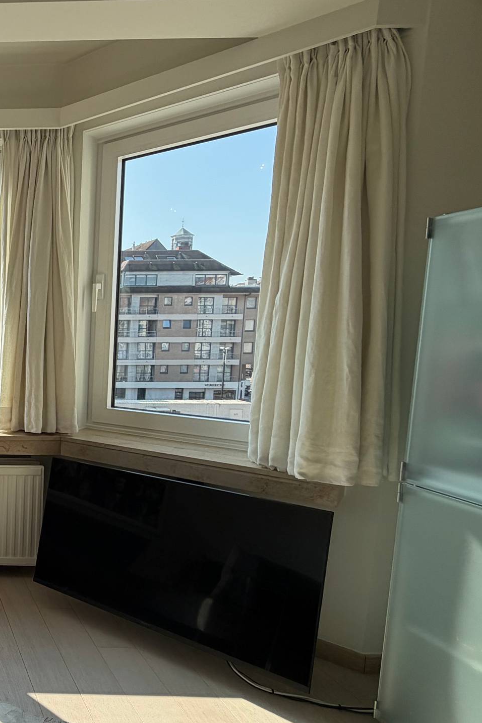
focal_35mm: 26
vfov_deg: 69.3
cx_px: -114
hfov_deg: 36.5
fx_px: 522
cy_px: 386
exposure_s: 1/522
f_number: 2.2
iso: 40
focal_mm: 2.22
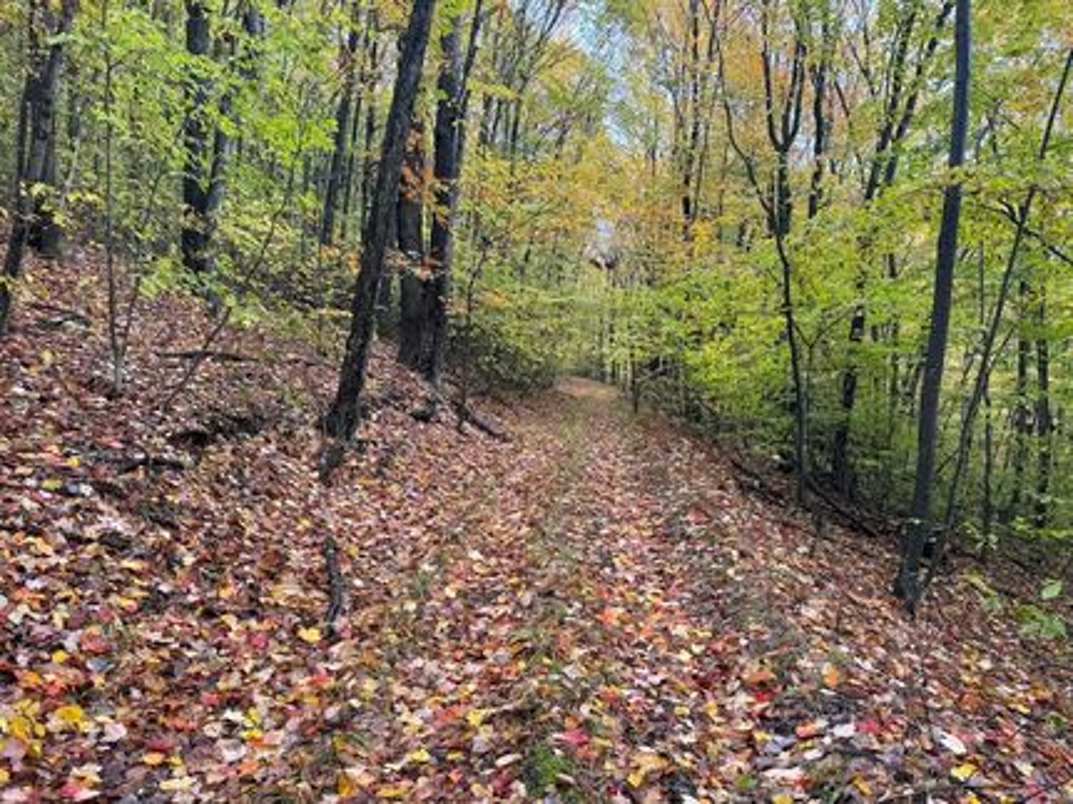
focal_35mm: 24
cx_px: 536
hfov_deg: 71.6
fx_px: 744
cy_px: 402
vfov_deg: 56.8
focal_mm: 6.76
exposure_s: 1/121
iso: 80
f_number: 1.78
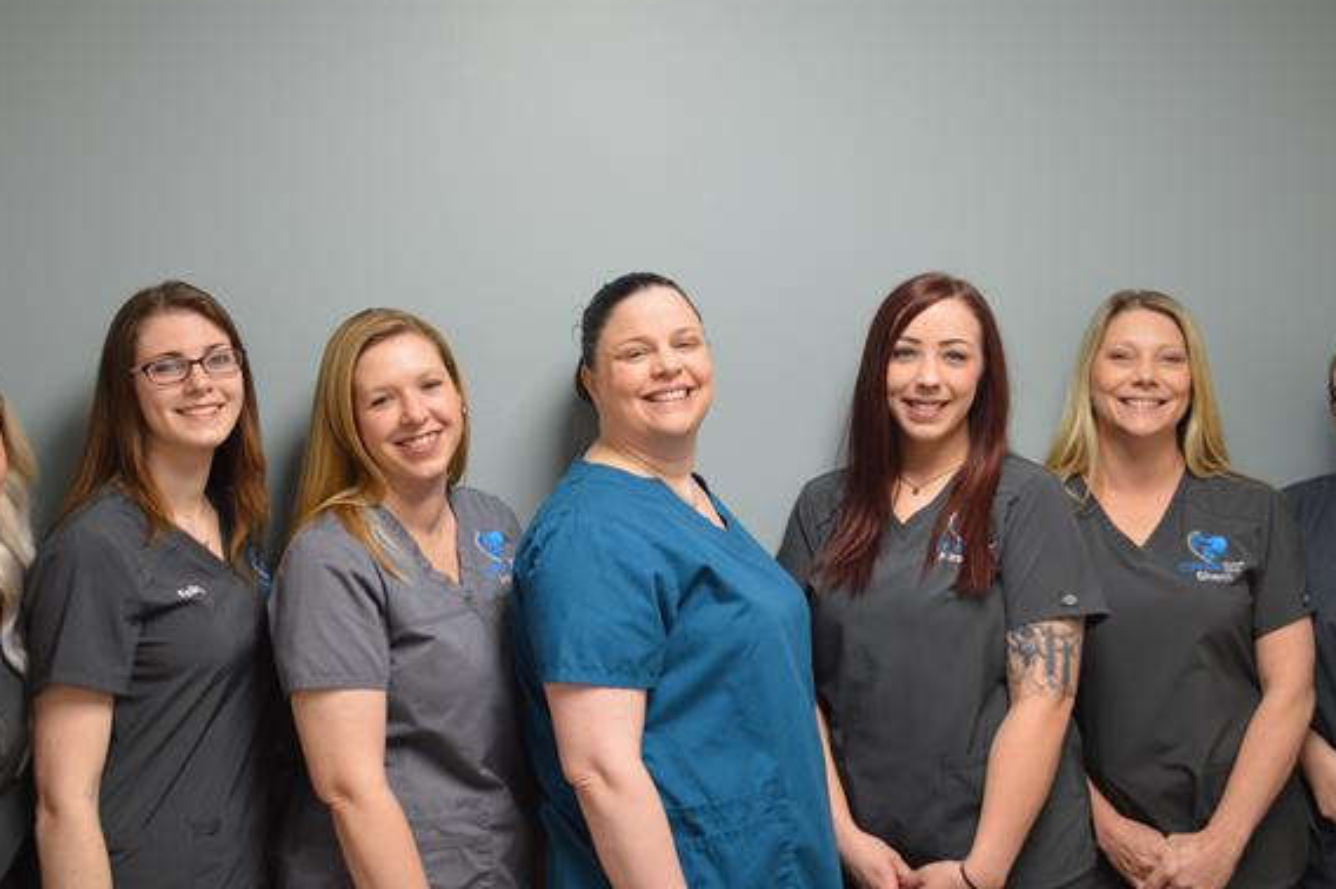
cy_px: 442
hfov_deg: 50.7
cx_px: 628
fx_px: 1409
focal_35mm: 38
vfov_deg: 35.0
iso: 400
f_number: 3.5
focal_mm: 18
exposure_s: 1/40
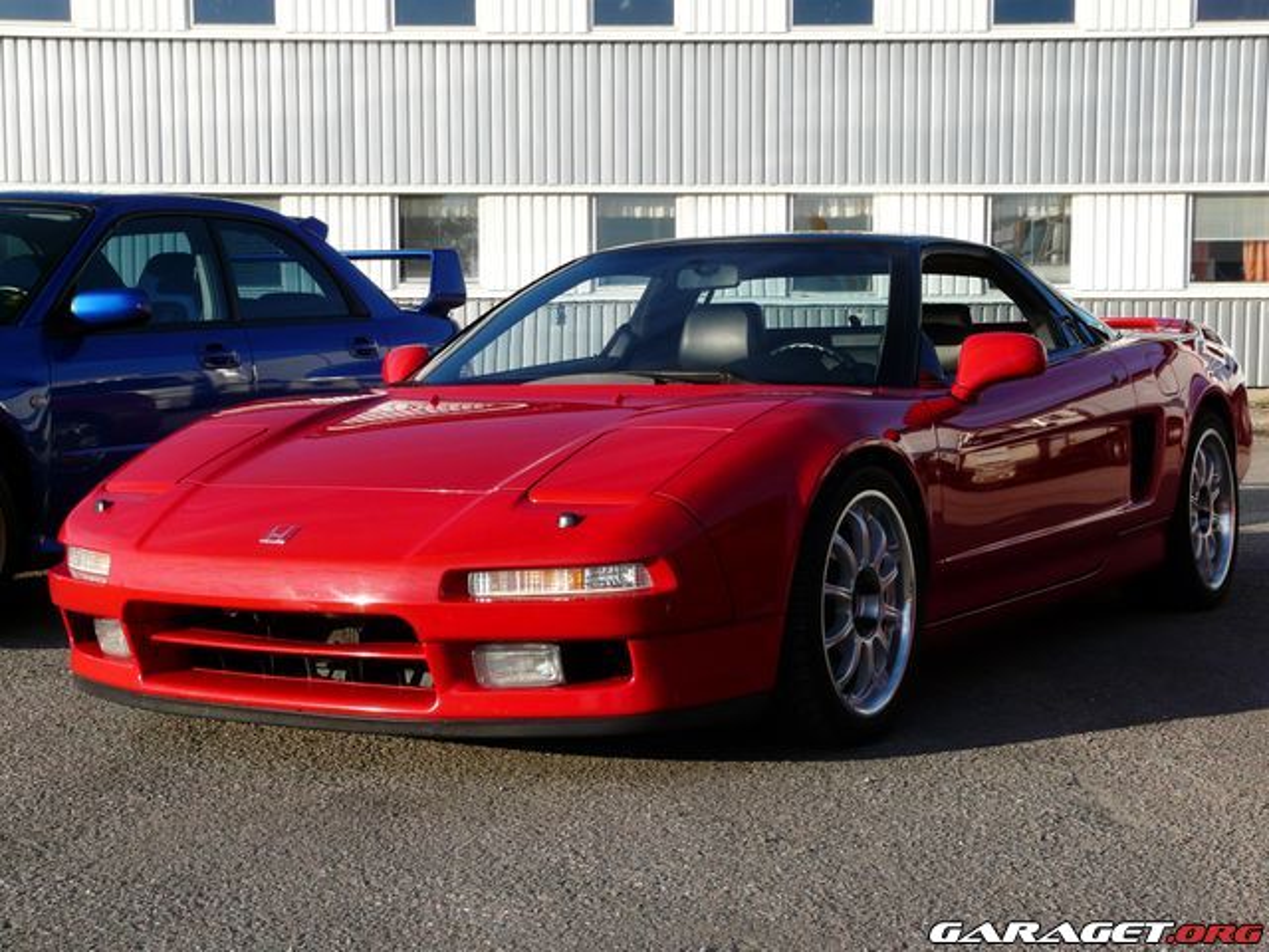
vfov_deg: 25.2
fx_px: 2126
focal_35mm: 58
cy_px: 476
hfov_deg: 33.2
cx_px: 634
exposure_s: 1/320
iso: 100
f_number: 5.6
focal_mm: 9.5
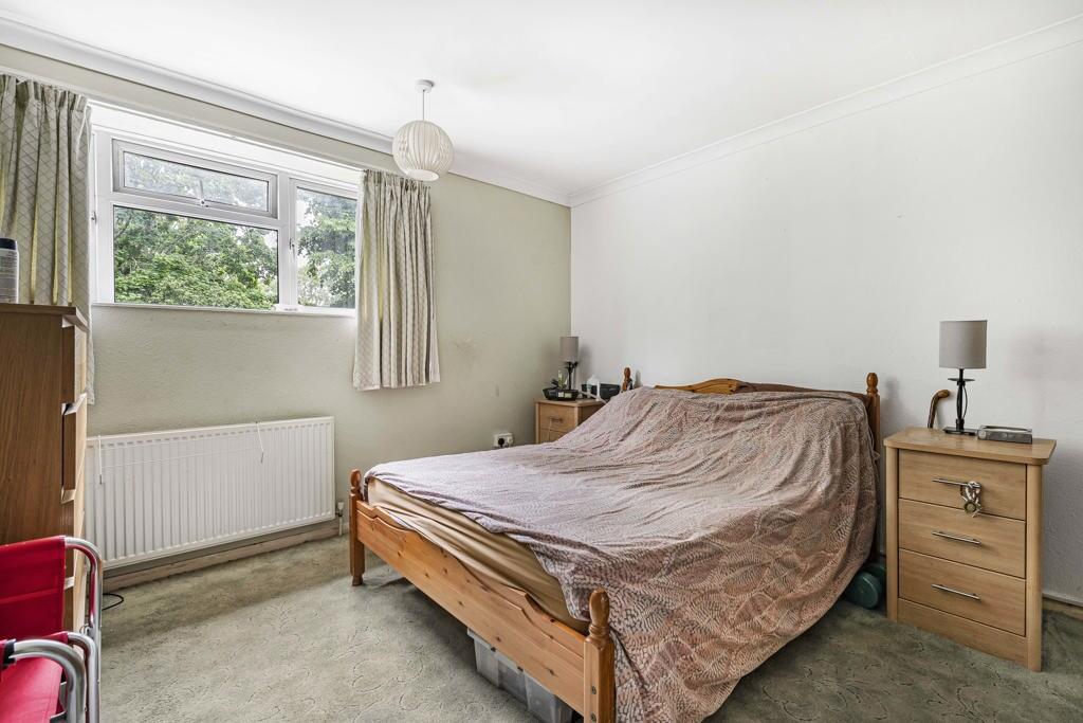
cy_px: 362
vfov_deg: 73.8
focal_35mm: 16
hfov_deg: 96.7
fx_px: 481
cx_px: 542
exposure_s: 1/2
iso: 400
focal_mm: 16
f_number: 8
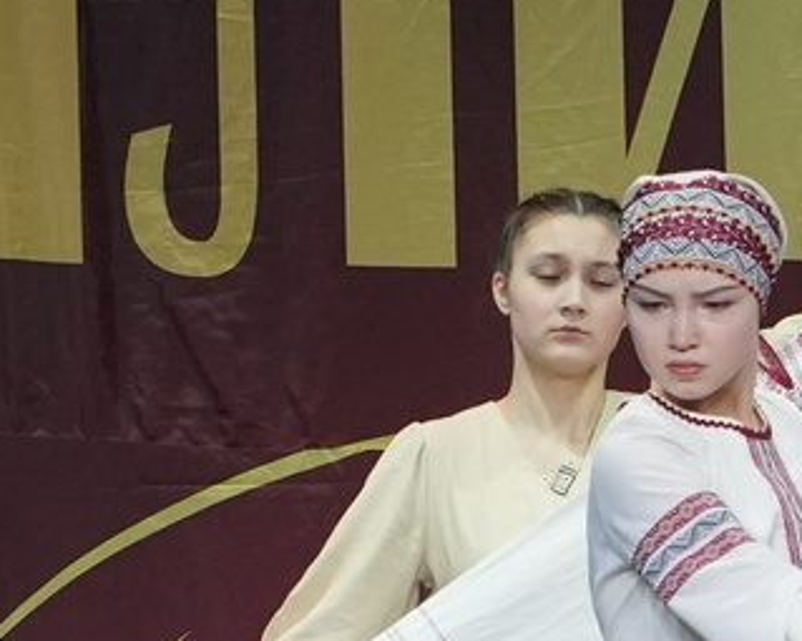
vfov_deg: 2.0
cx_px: 1204
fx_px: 18746
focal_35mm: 790
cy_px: 398
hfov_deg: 2.4
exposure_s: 1/250
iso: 3200
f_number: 6.3
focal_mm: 105
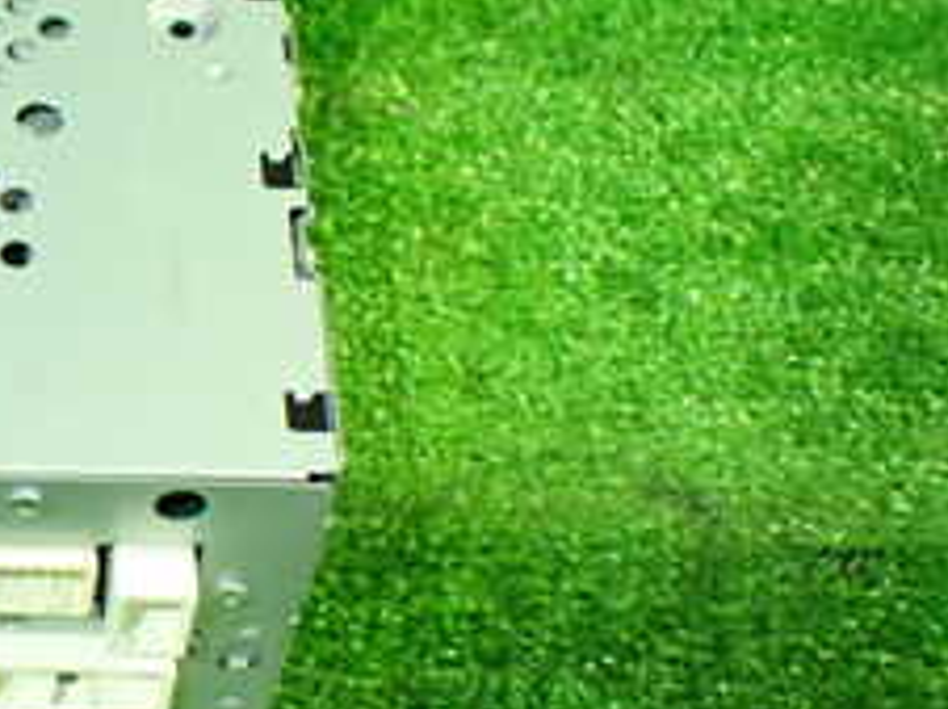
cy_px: 432
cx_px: -273
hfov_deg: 21.0
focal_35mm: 85
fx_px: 2325
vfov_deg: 17.3
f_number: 2.4
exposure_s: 1/30
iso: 800
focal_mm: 5.79
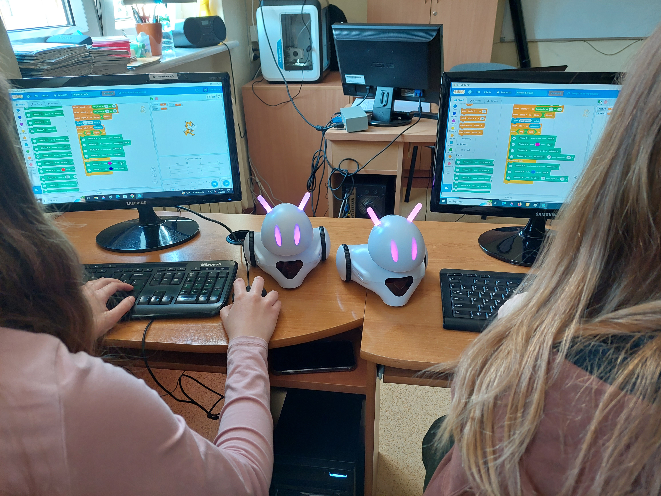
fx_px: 477
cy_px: 248
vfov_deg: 54.9
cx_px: 330
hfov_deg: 69.4
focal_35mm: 25
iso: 160
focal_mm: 5.23
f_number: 1.8
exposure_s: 1/50
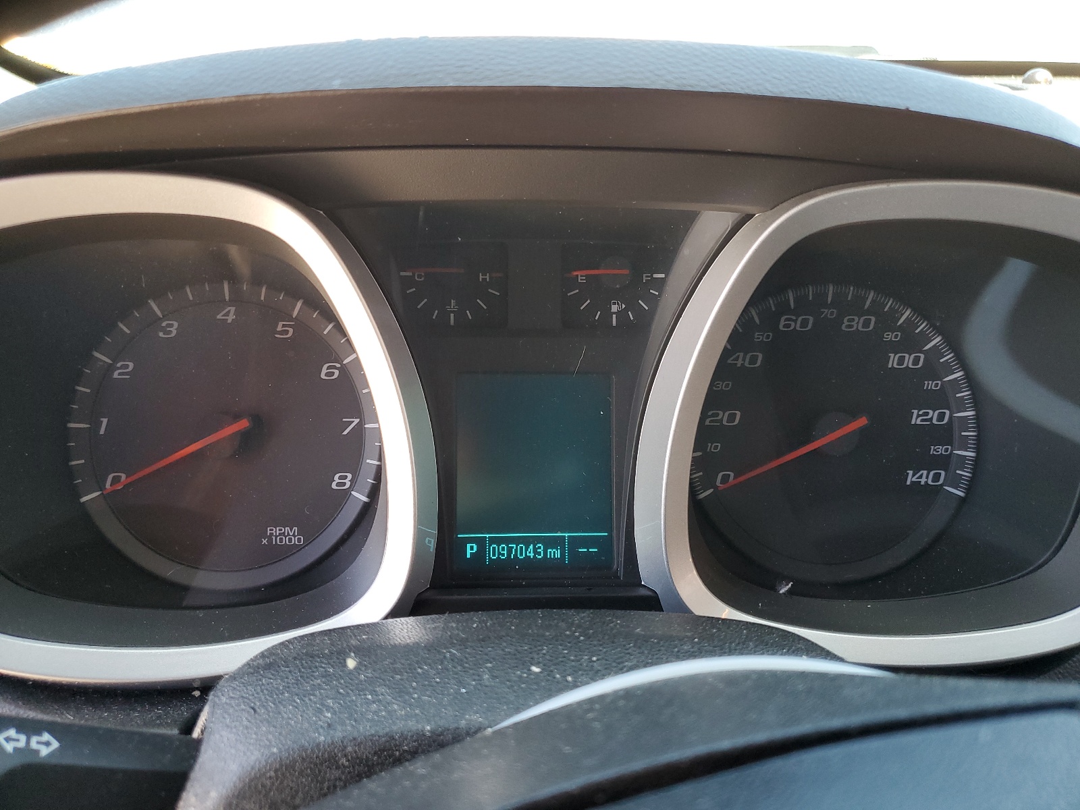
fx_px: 811
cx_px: 540
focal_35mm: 26
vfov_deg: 53.1
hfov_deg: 67.3
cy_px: 405
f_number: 1.5
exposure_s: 1/120
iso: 91
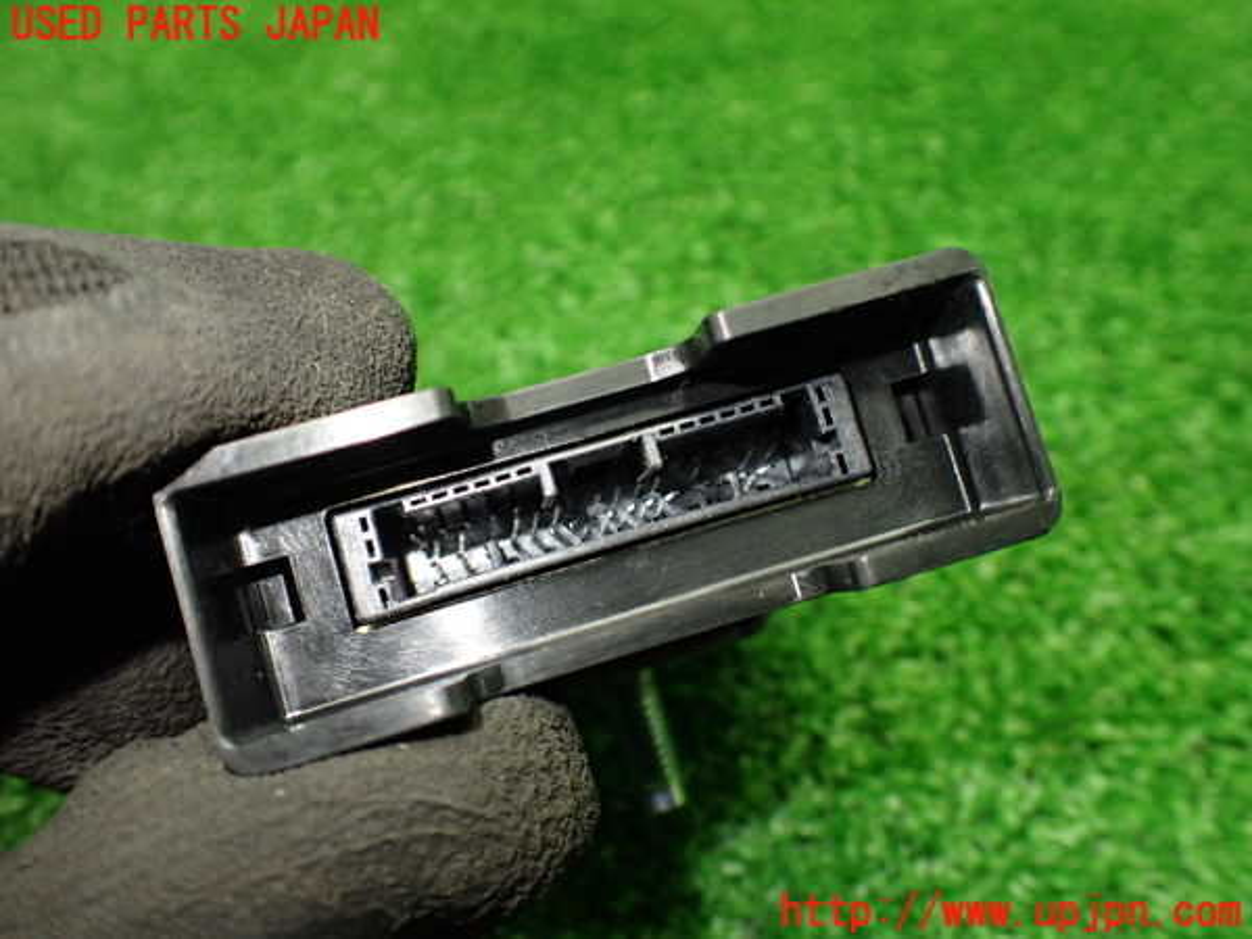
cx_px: 626
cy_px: 470
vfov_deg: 46.8
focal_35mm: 30
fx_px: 1085
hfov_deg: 60.0
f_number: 2.3
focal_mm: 5.4
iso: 500
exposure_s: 1/125
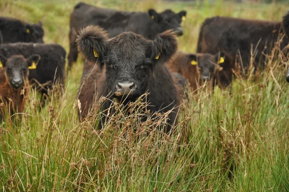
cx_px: 144
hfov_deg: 11.4
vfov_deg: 7.6
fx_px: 1444
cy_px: 96
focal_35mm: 180
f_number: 5.3
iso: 1000
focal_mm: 120
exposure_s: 1/400
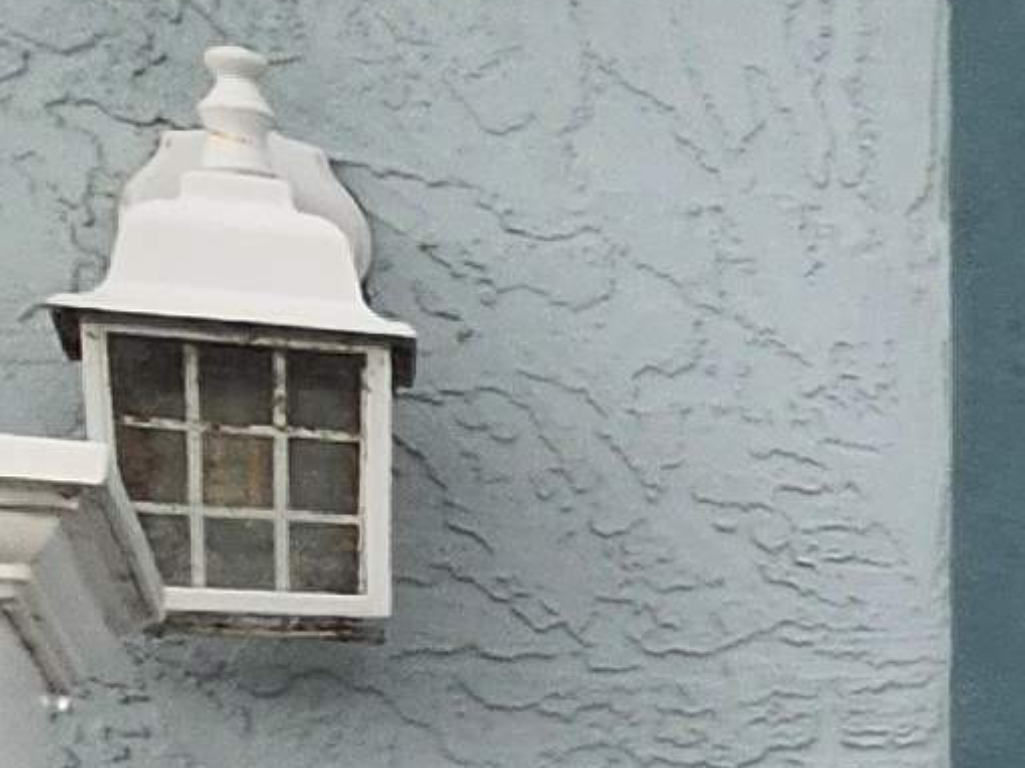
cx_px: 2892
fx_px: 3019
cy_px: 1058
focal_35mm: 102
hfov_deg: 12.0
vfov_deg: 13.8
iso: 40
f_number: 2.2
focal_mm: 1.74
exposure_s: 1/547
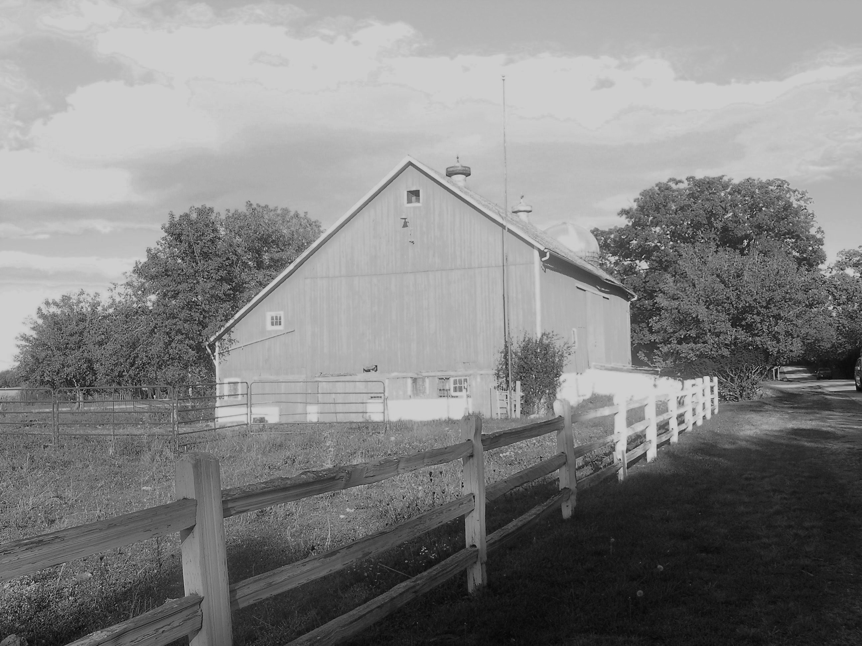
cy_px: 323
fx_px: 1992
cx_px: 431
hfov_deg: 24.4
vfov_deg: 18.4
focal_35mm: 80
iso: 50
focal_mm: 8
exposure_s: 1/208
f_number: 3.9
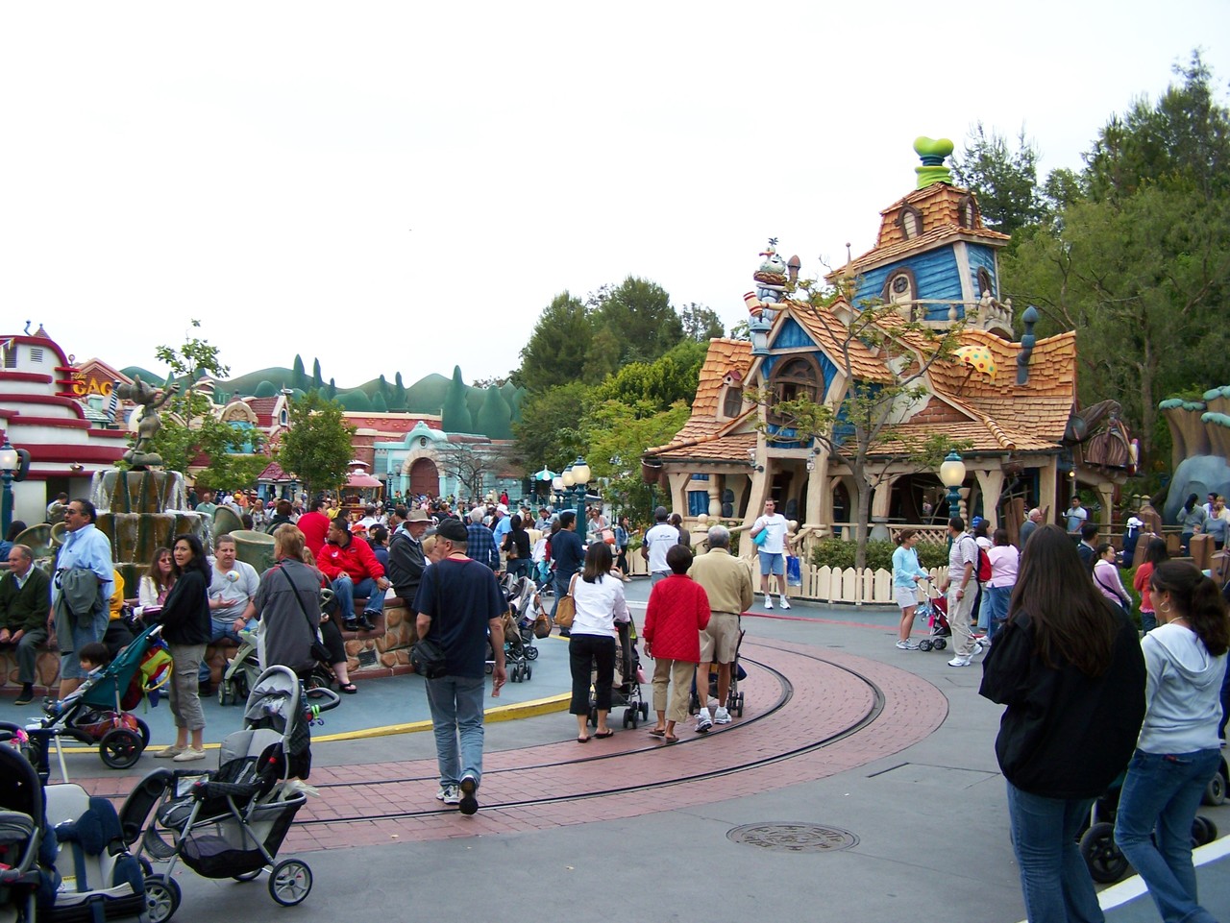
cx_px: 615
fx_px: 1351
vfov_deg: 37.7
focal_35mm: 38
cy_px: 462
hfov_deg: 49.0
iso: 80
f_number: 2.8
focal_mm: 6.3
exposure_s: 1/250
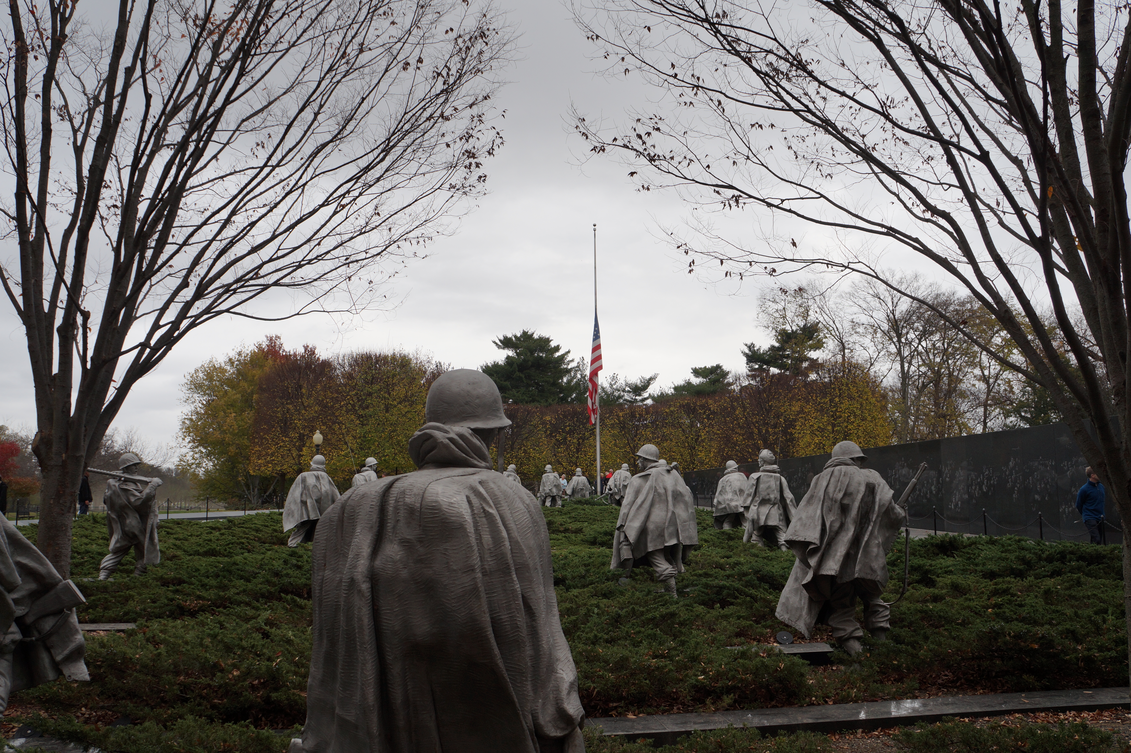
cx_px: 566
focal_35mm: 30
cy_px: 376
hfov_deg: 62.0
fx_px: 942
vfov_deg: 43.6
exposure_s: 1/100
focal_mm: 20
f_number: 7.1
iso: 100
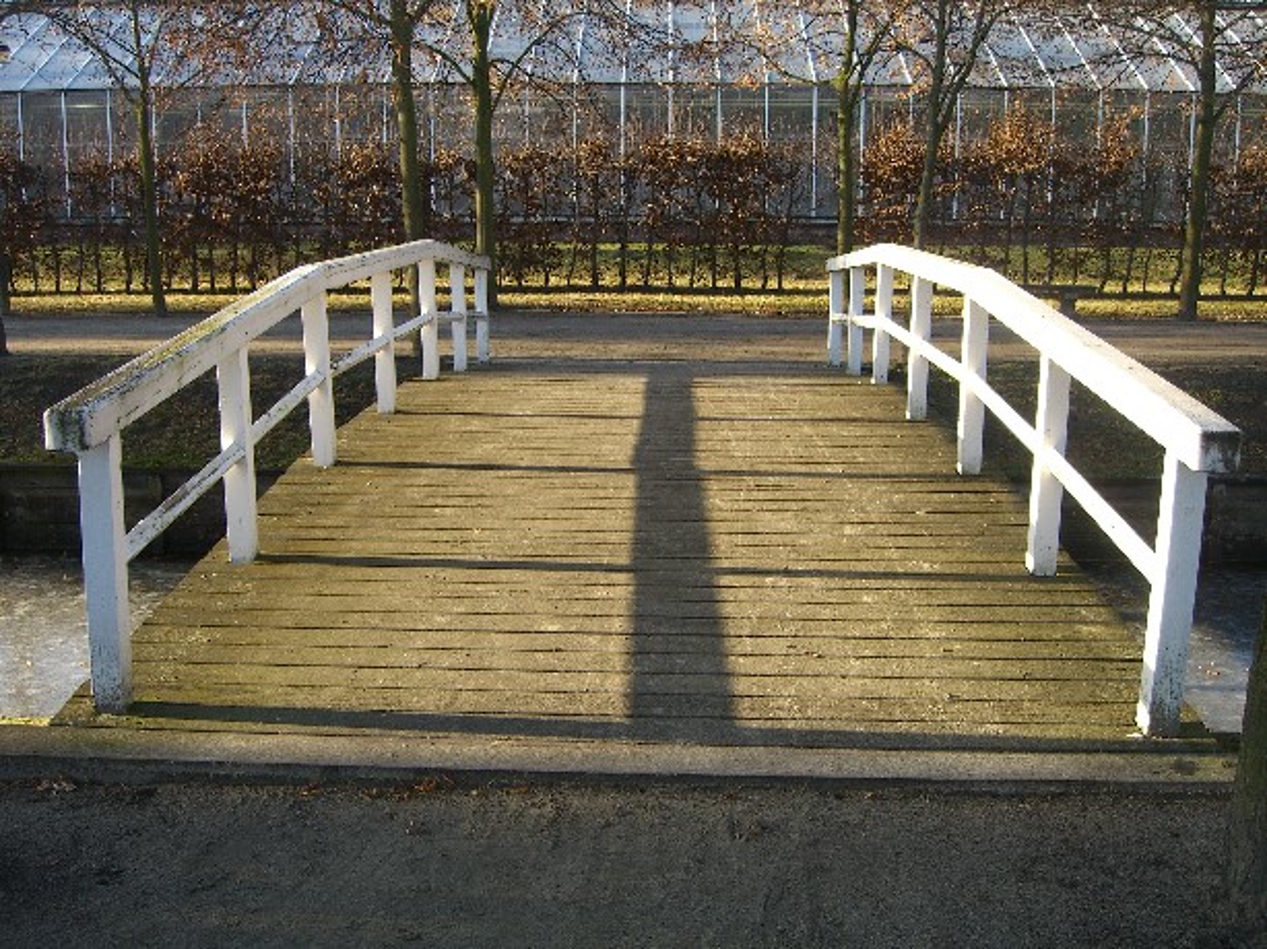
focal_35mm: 38
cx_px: 634
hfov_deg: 49.0
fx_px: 1390
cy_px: 474
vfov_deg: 37.7
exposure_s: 1/250
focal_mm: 7.9
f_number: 2.8
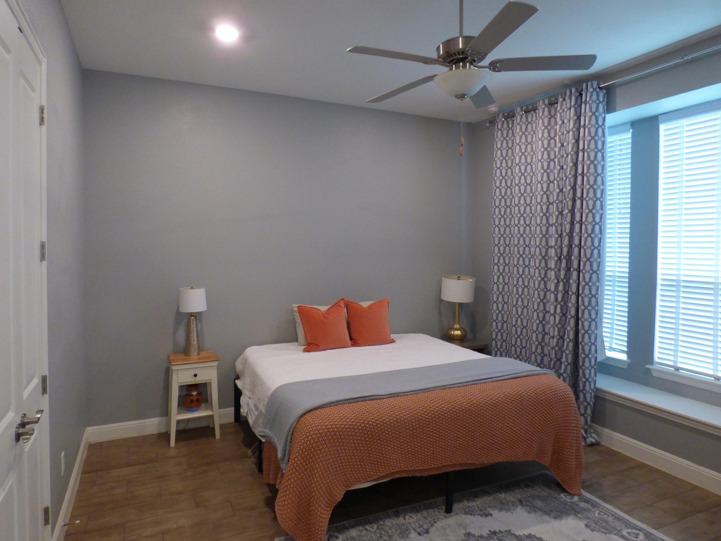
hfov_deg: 79.0
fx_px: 437
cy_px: 259
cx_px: 354
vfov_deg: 63.4
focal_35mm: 21
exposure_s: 1/50
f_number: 2.8
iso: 400
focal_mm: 3.58
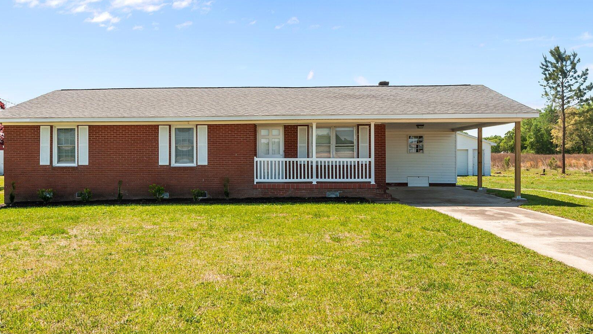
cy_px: 113
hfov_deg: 65.9
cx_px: 271
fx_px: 456
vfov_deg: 39.7
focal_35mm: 29
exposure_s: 1/320
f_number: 9
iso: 400
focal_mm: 22
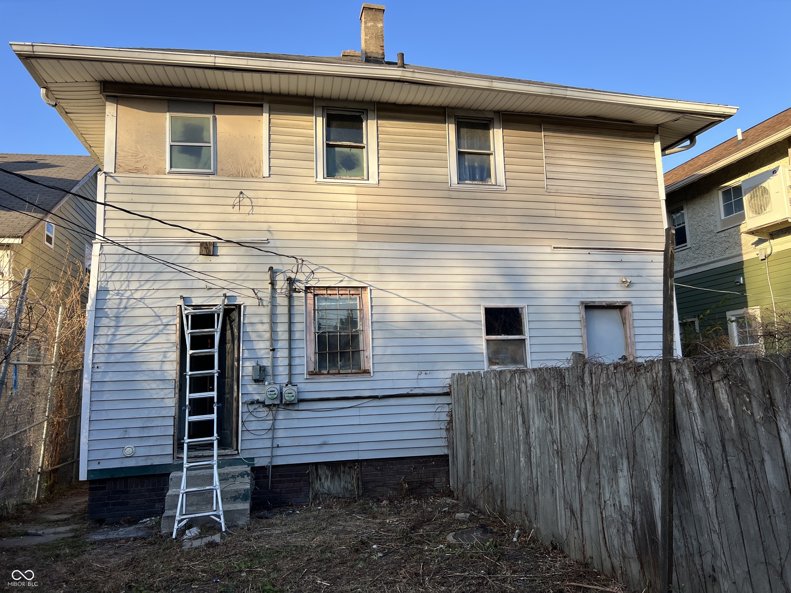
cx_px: 396
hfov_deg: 67.3
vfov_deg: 53.1
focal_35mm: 26
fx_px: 594
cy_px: 296
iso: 50
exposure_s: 1/1135
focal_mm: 5.7
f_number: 1.5
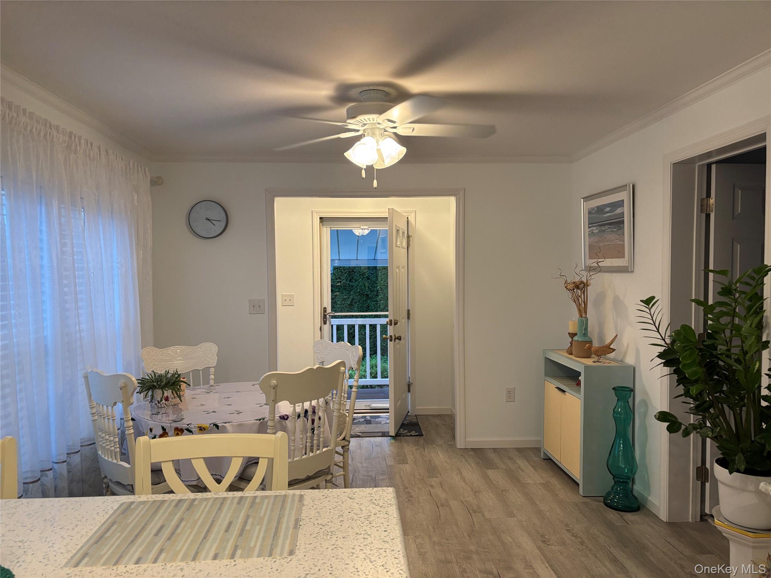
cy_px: 289
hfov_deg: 67.3
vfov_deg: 53.1
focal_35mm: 26
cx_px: 386
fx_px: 579
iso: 125
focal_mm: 5.96
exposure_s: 1/60
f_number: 1.6
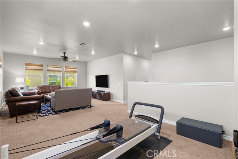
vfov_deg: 73.8
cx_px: 119
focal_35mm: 16
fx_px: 106
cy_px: 80
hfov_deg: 96.7
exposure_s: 1/8
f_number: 8
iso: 2000
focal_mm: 16
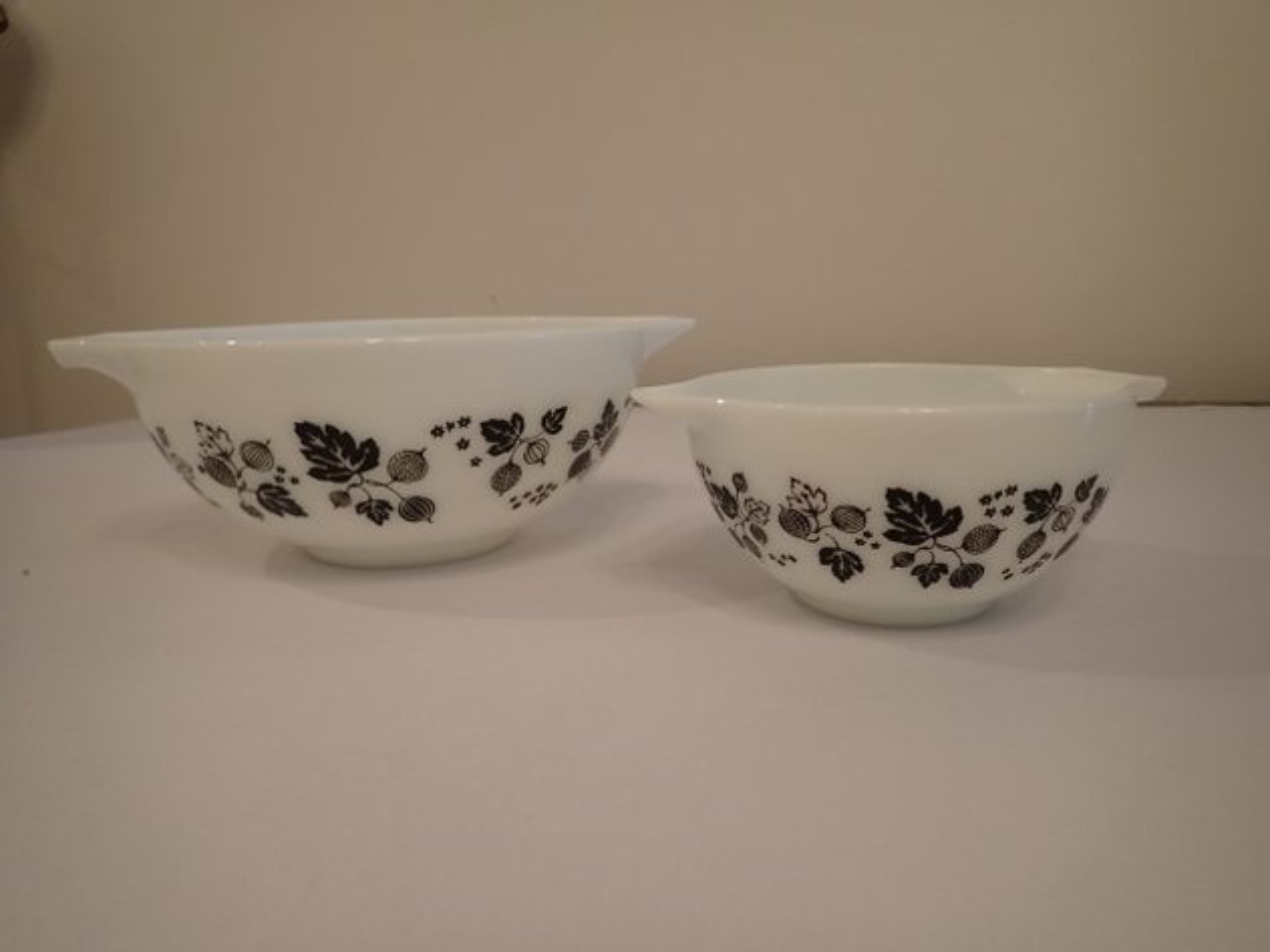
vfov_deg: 54.9
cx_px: 635
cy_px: 476
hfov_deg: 69.4
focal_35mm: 25
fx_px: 917
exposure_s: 1/40
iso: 200
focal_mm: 4.5
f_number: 2
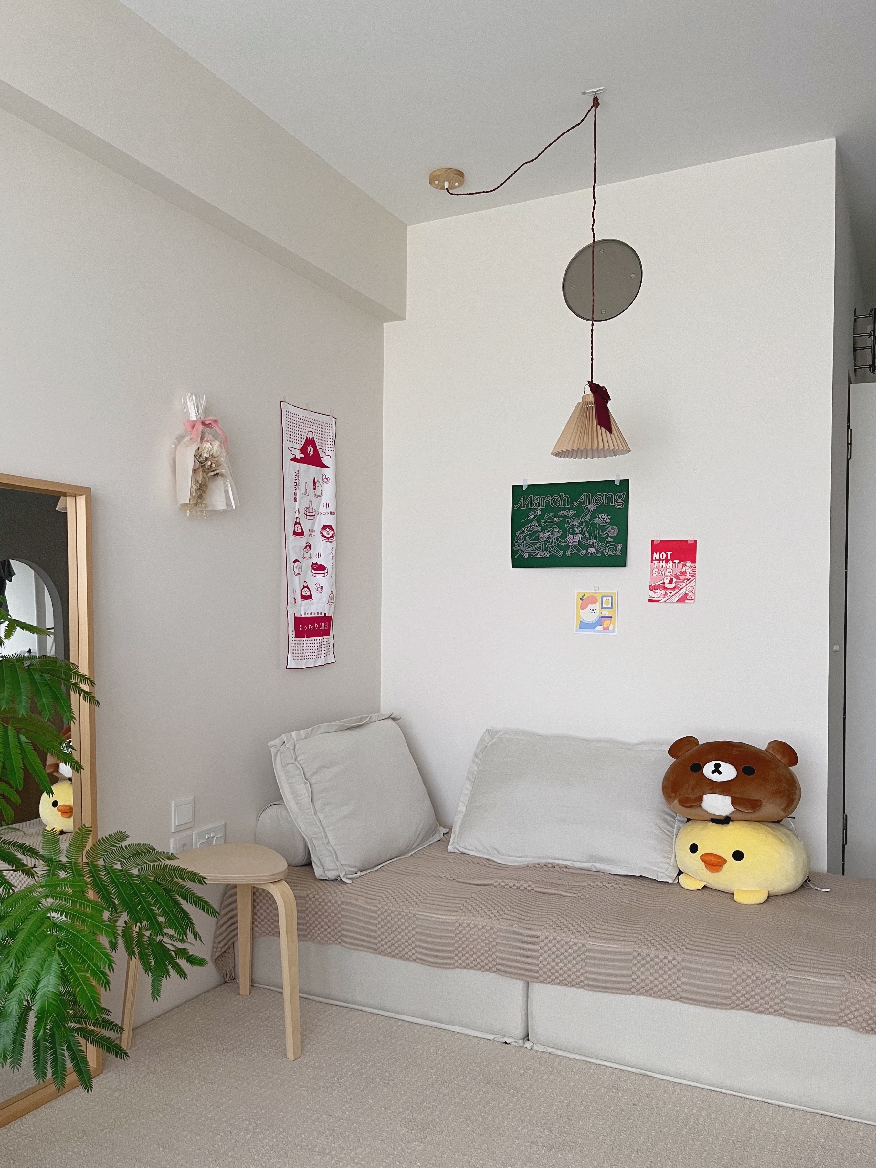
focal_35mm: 29
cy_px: 611
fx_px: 979
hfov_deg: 48.2
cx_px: 396
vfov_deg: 61.6
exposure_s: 1/70
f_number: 1.6
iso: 125
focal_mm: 5.1
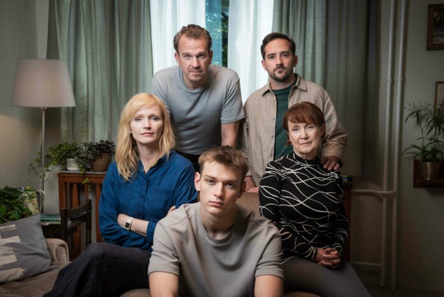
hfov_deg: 41.1
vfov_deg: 28.1
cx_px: 222
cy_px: 148
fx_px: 592
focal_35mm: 48
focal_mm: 48
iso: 500
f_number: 5
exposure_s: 1/125
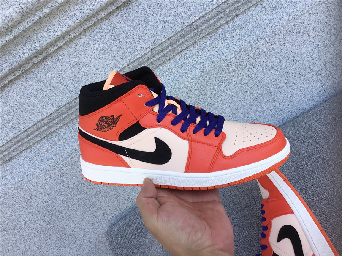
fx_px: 306
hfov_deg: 58.4
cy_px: 128
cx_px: 171
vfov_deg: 45.4
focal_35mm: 31
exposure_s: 1/327
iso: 25
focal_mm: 3.3
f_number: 2.4
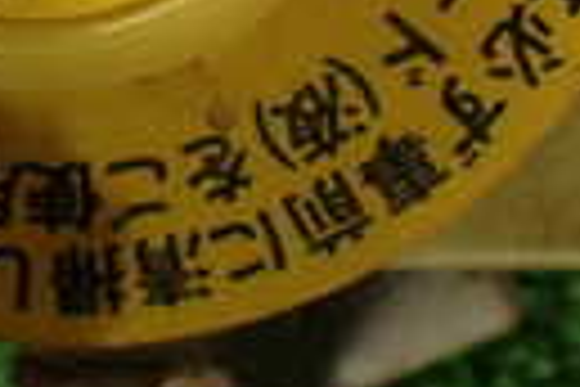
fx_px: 2336
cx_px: -121
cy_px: -50
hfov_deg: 13.7
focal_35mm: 145
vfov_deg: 9.4
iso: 160
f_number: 2.3
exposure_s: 1/60
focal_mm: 5.4
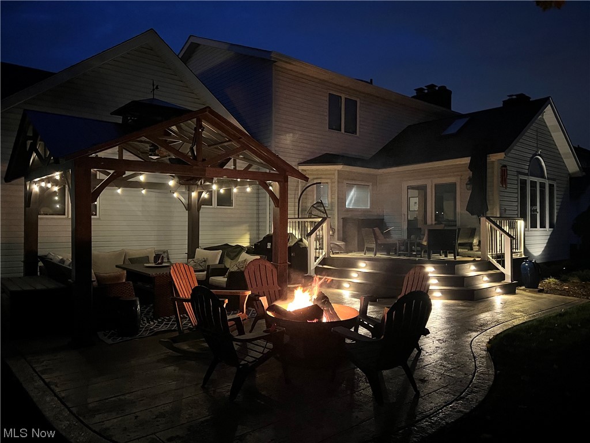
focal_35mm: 26
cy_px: 222
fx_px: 443
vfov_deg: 53.1
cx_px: 295
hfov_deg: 67.3
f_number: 1.5
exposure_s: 1/15
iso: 2500
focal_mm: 5.7
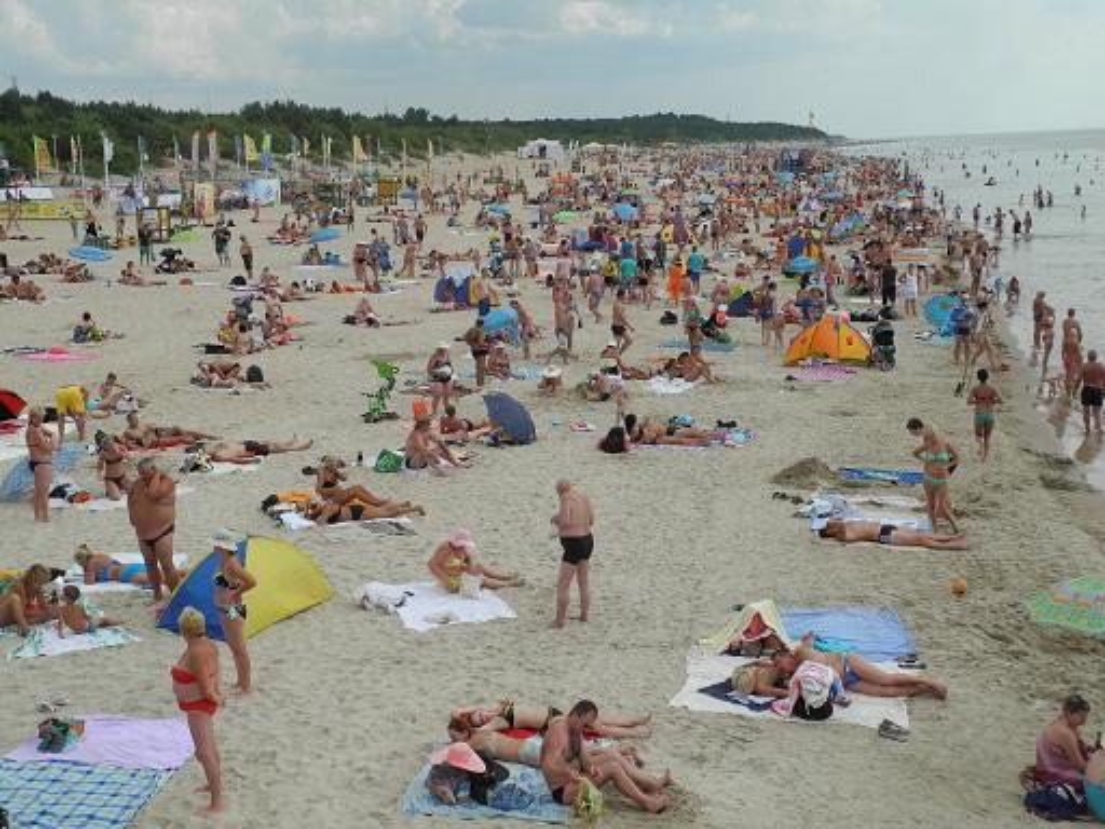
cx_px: 552
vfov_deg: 29.1
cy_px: 414
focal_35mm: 50
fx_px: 1596
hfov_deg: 38.2
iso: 100
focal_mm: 10.7
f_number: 4.5
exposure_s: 1/1000
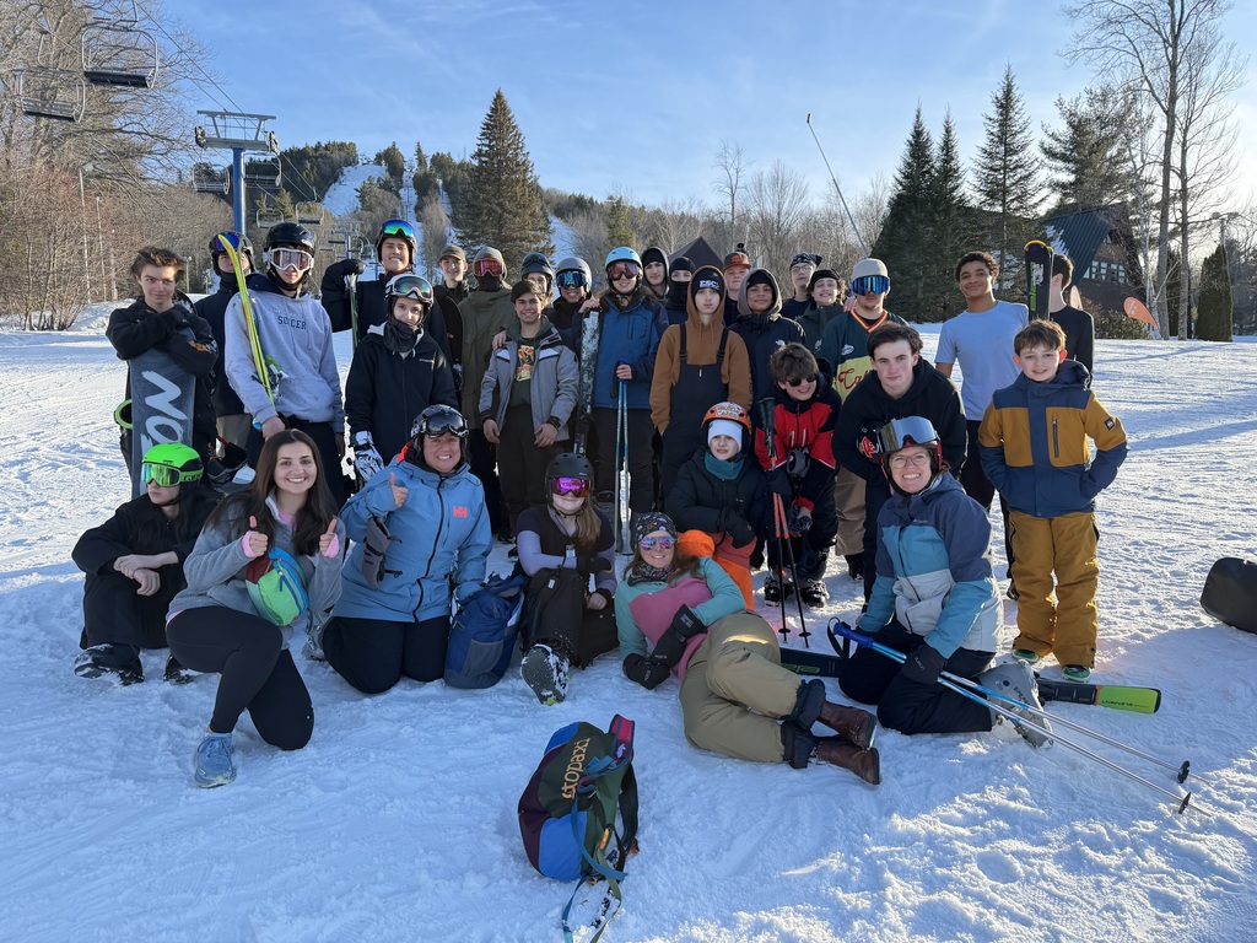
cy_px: 472
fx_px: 872
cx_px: 628
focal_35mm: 24
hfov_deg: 71.6
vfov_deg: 56.8
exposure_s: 1/1230
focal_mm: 6.76
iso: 100
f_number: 1.78
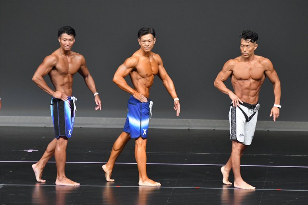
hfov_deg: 6.9
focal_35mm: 300
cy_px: 102
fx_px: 2565
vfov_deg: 4.6
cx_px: 154
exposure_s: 1/400
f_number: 5.6
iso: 4000
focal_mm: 200
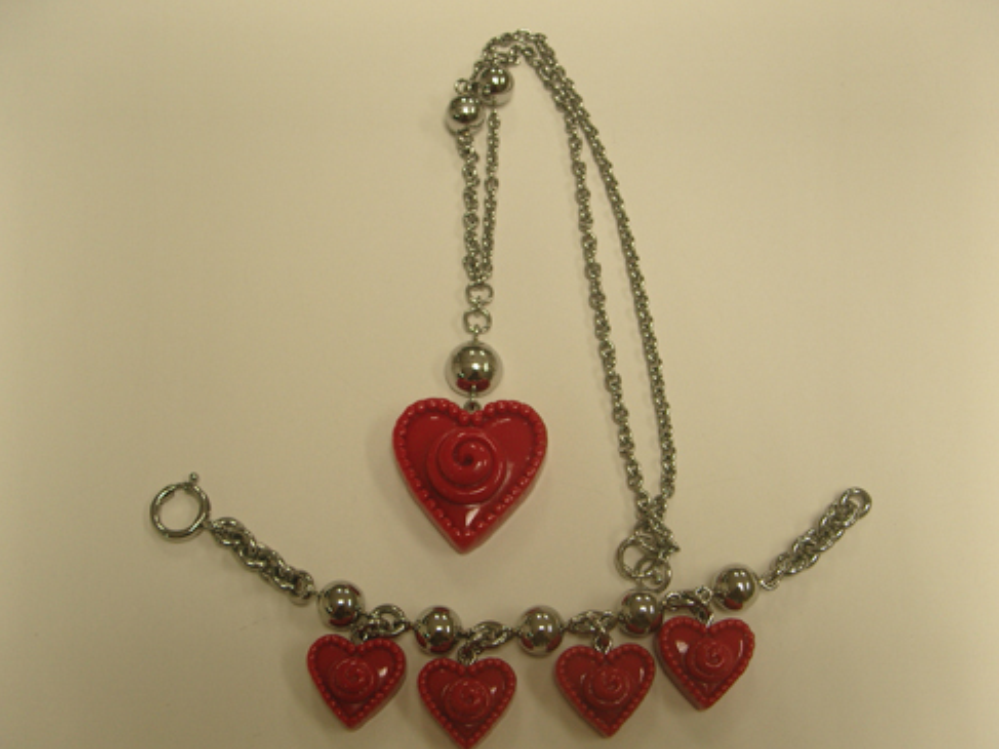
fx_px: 1125
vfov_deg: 36.8
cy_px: 377
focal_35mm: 39
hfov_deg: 47.9
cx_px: 492
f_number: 2.8
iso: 100
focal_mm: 7.8
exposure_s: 1/40
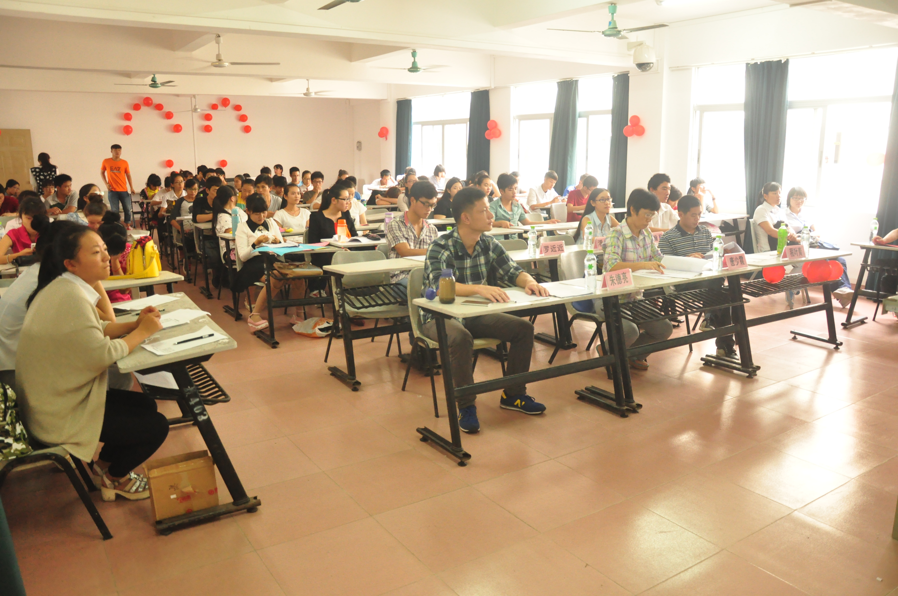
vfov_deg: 47.8
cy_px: 298
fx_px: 673
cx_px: 449
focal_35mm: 27
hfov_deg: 67.4
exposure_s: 1/60
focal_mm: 18
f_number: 4
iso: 1600
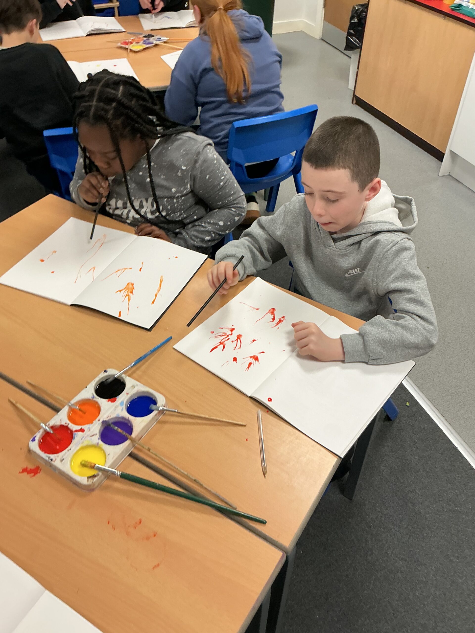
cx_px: 238
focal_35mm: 29
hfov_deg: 48.2
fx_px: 531
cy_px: 316
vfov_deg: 61.7
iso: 64
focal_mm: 3
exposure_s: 1/60
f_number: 1.8
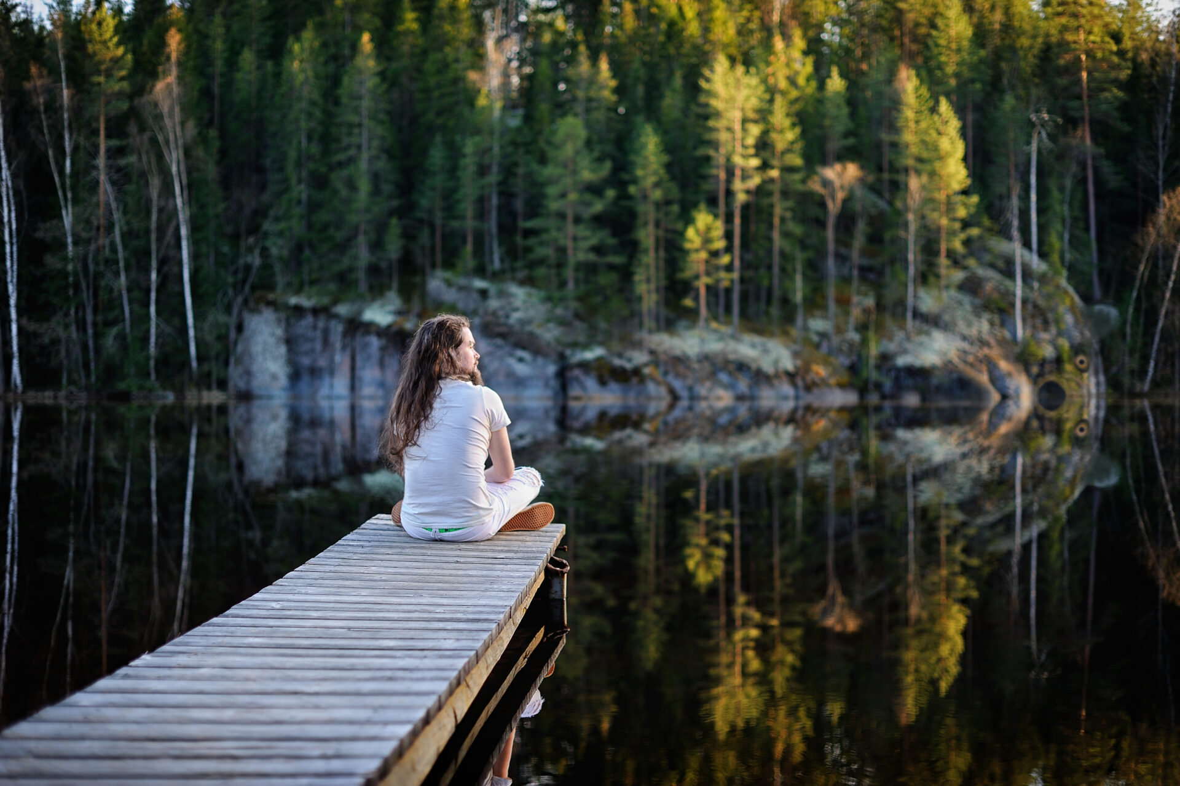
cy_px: 393
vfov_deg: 27.0
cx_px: 590
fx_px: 1638
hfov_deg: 39.6
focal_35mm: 50
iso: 200
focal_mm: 50
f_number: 2
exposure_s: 1/400
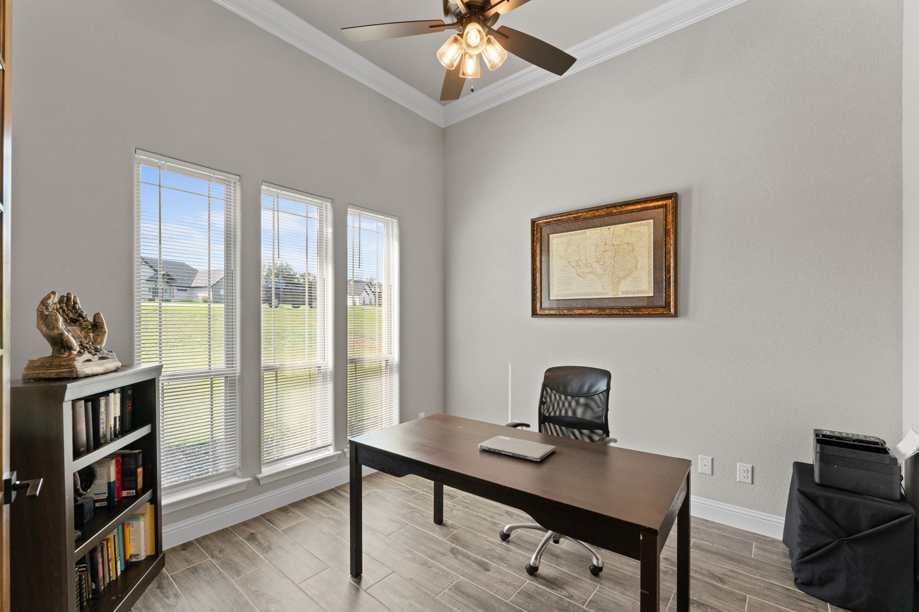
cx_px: 460
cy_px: 321
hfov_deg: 100.4
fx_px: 383
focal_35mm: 15
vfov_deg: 77.3
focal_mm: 14
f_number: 9
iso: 640
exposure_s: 1/20
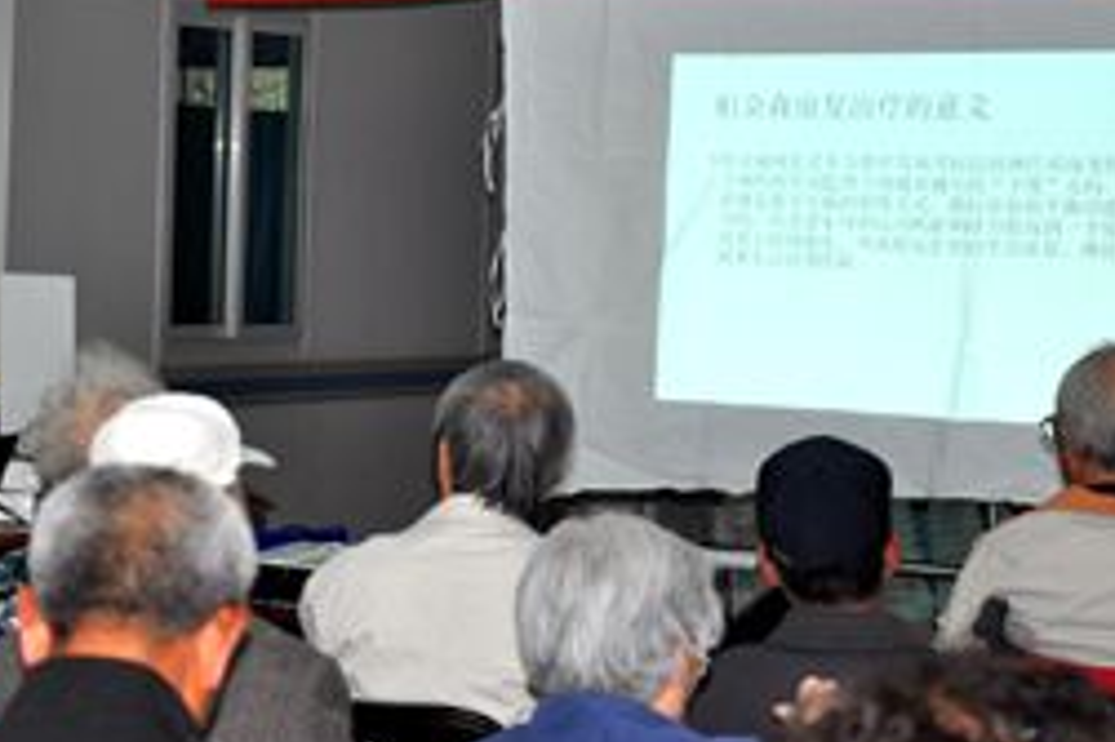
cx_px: 315
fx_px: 4116
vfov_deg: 10.3
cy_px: 222
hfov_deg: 15.4
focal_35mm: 133
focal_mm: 52
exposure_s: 1/60
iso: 400
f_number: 5
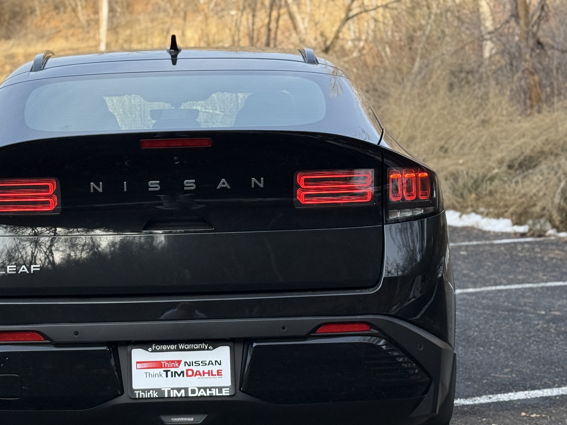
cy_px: 248
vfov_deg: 19.6
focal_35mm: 75
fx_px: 1228
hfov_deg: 25.8
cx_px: 178
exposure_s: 1/1041
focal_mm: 6.76
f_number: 1.78
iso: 80
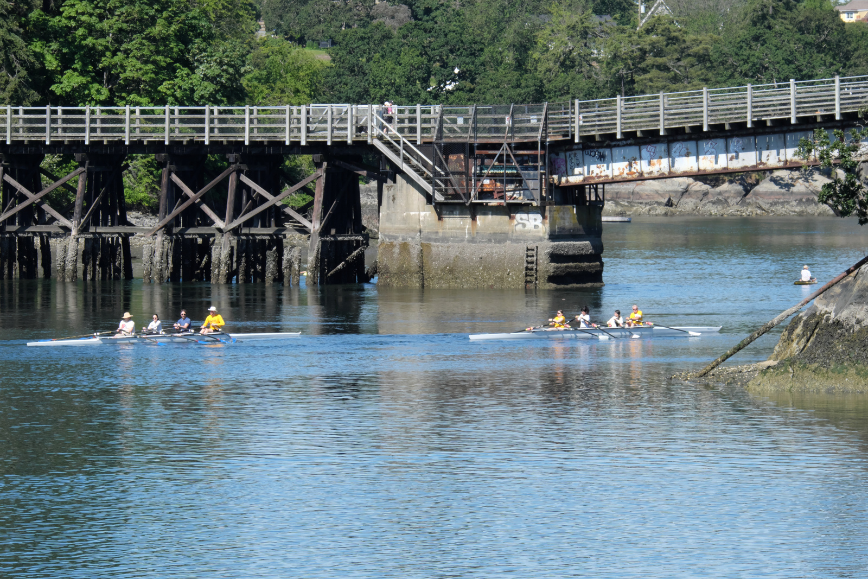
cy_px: 290
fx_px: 5112
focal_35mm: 212
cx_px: 434
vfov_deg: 6.5
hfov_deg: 9.7
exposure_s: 1/420
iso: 1250
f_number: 16
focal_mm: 141.3
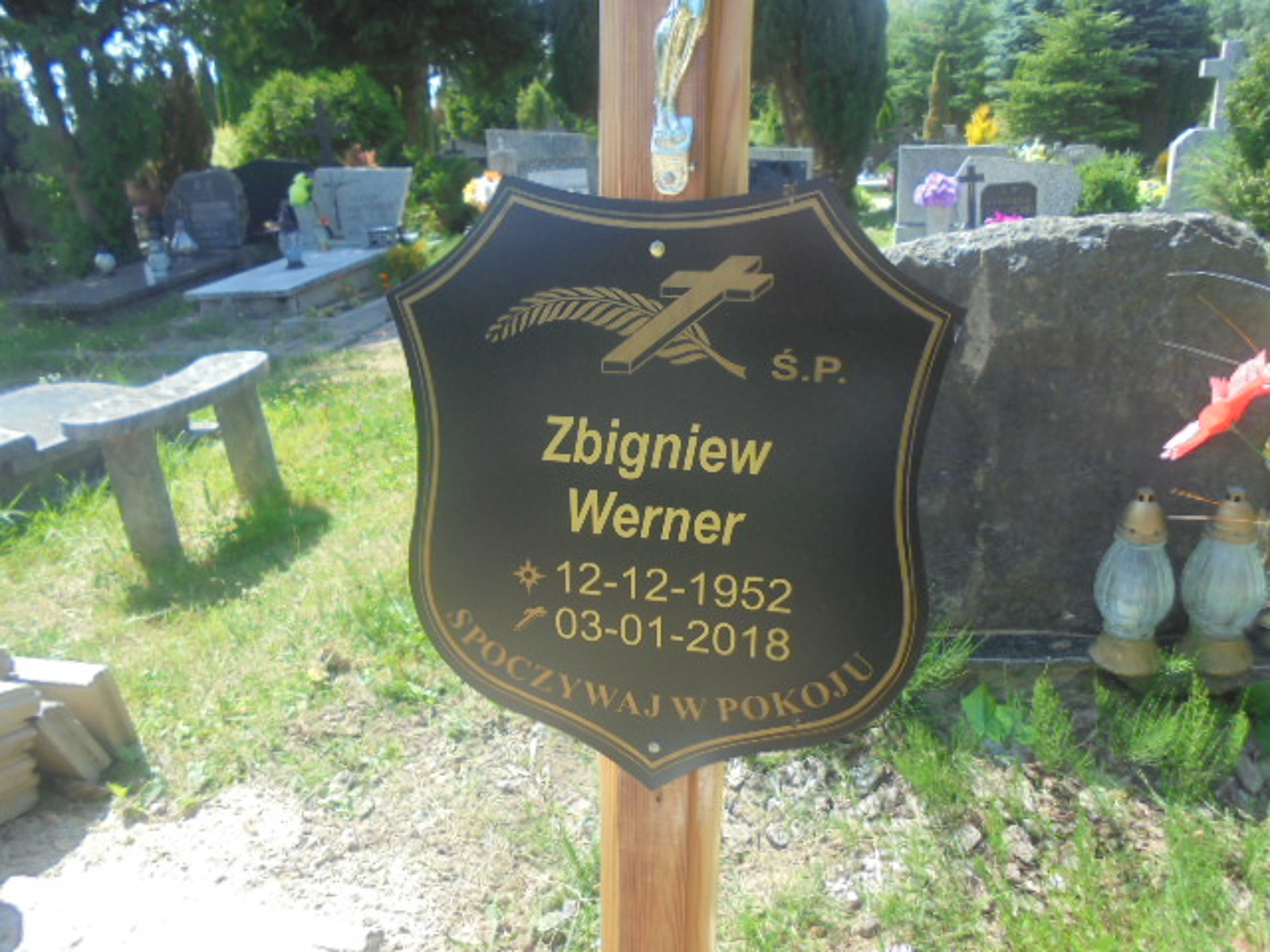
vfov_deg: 53.1
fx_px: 954
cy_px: 476
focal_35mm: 26
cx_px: 635
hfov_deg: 67.3
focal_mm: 4.6
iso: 100
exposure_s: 1/250
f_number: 3.5
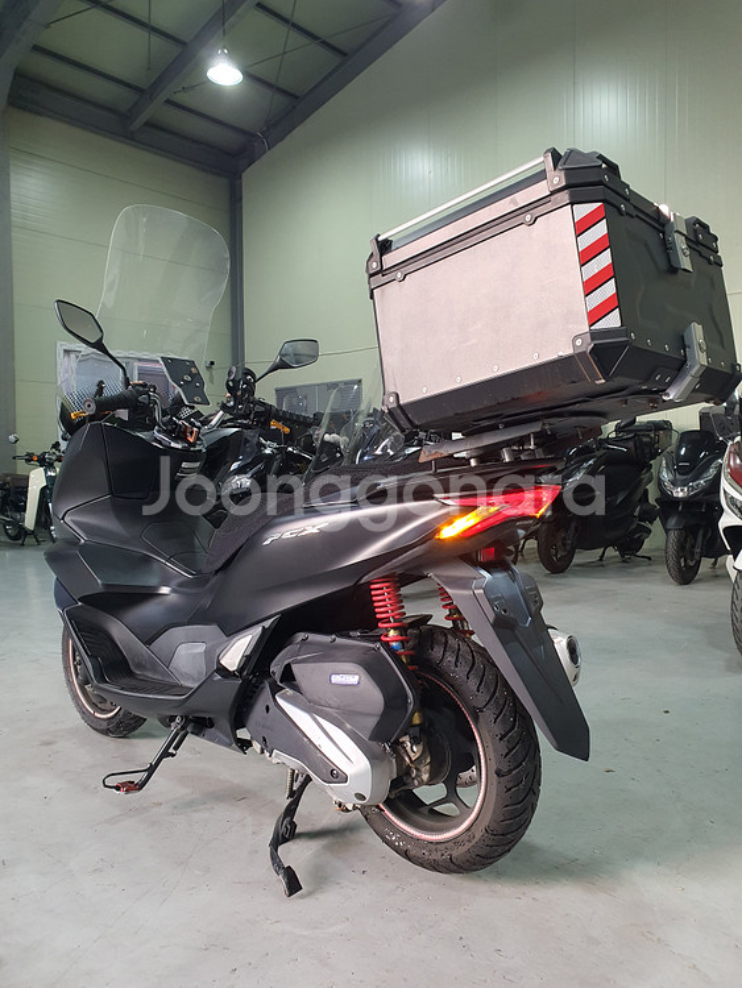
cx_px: 371
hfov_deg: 53.1
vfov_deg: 67.3
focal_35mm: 26
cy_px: 494
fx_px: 743
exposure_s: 1/40
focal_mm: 4.3
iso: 320
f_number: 2.4
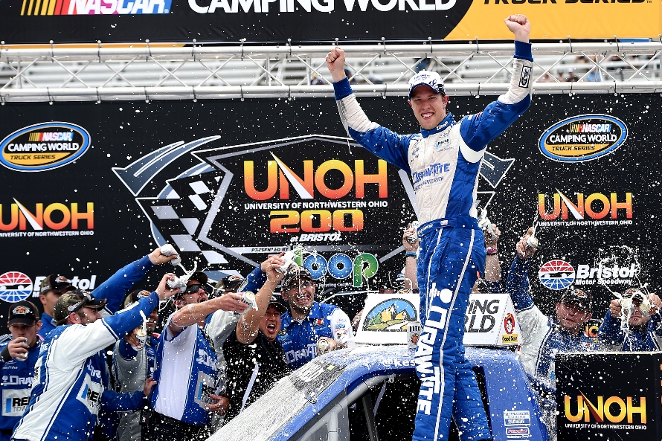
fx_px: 1691
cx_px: 336
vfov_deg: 14.9
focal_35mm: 92
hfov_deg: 22.1
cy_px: 233
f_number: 4
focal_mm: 80
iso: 200
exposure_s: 1/1250
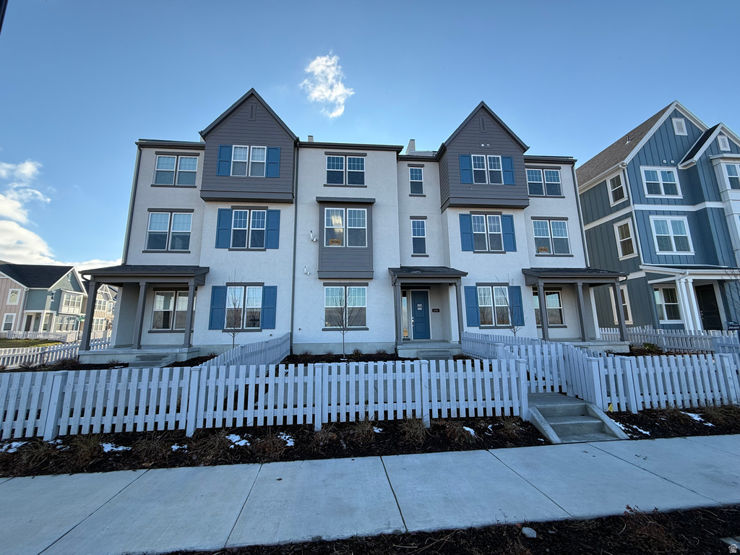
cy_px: 278
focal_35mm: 14
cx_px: 370
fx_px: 299
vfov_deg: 85.7
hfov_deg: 102.1
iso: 64
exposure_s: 1/522
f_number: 2.2
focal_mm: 2.22
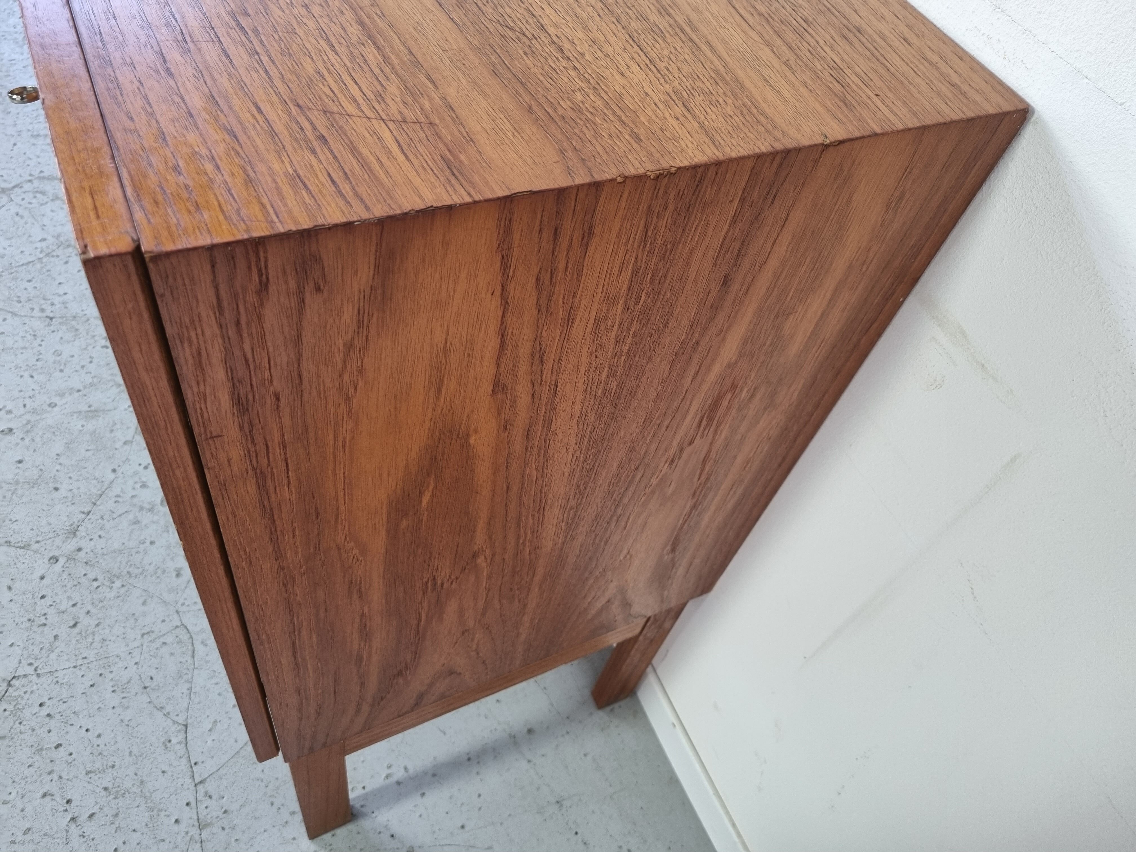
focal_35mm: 26
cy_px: 426
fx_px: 853
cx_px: 568
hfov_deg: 67.3
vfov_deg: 53.1
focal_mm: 5.4
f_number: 1.8
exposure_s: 1/100
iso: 125
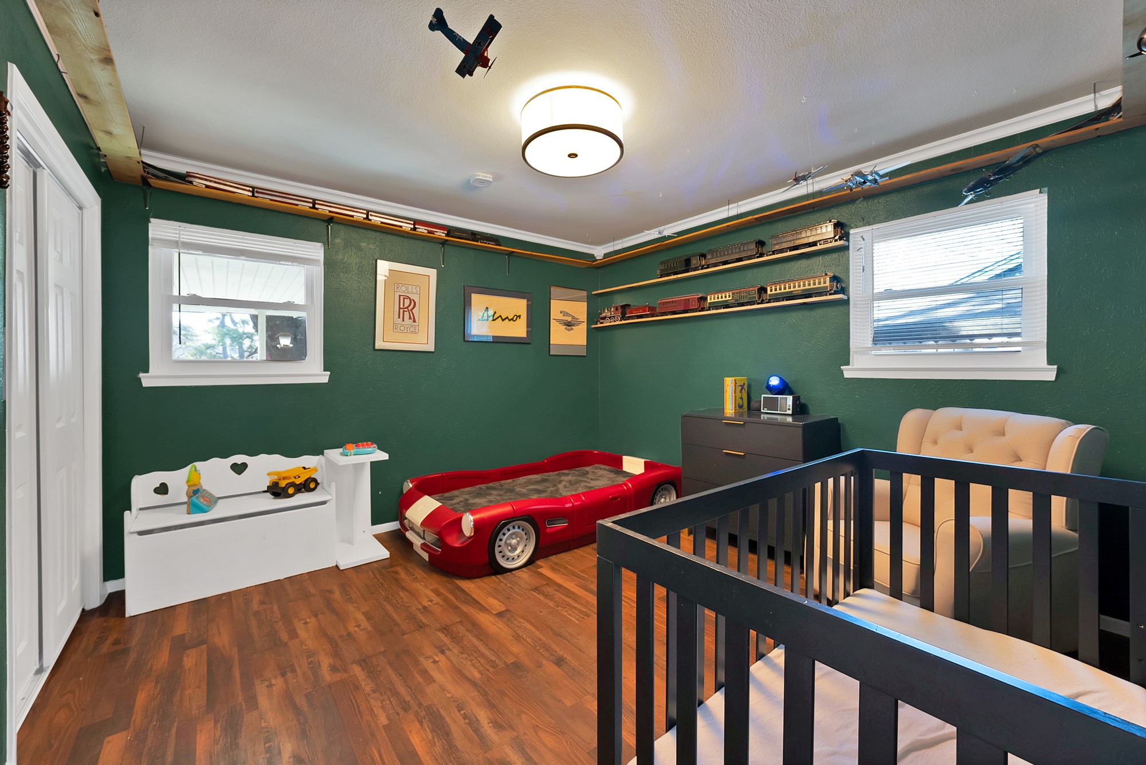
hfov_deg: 104.2
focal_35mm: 14
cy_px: 382
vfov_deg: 81.3
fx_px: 446
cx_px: 573
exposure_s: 1/1.67
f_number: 9
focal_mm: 14
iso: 640
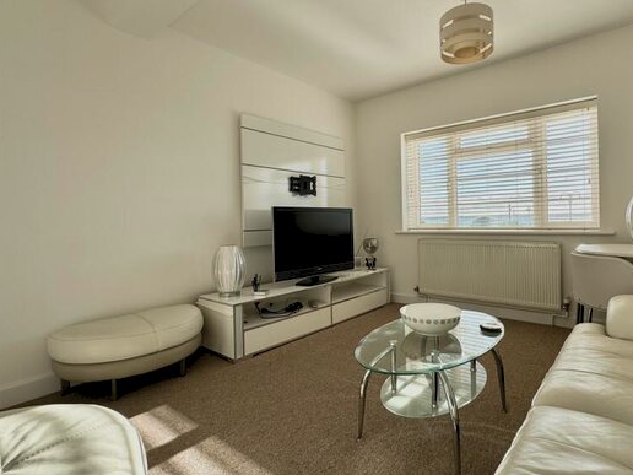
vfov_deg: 68.6
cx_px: 364
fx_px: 347
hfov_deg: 84.1
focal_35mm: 19
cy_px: 223
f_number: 2.2
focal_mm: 2.22
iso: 50
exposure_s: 1/596
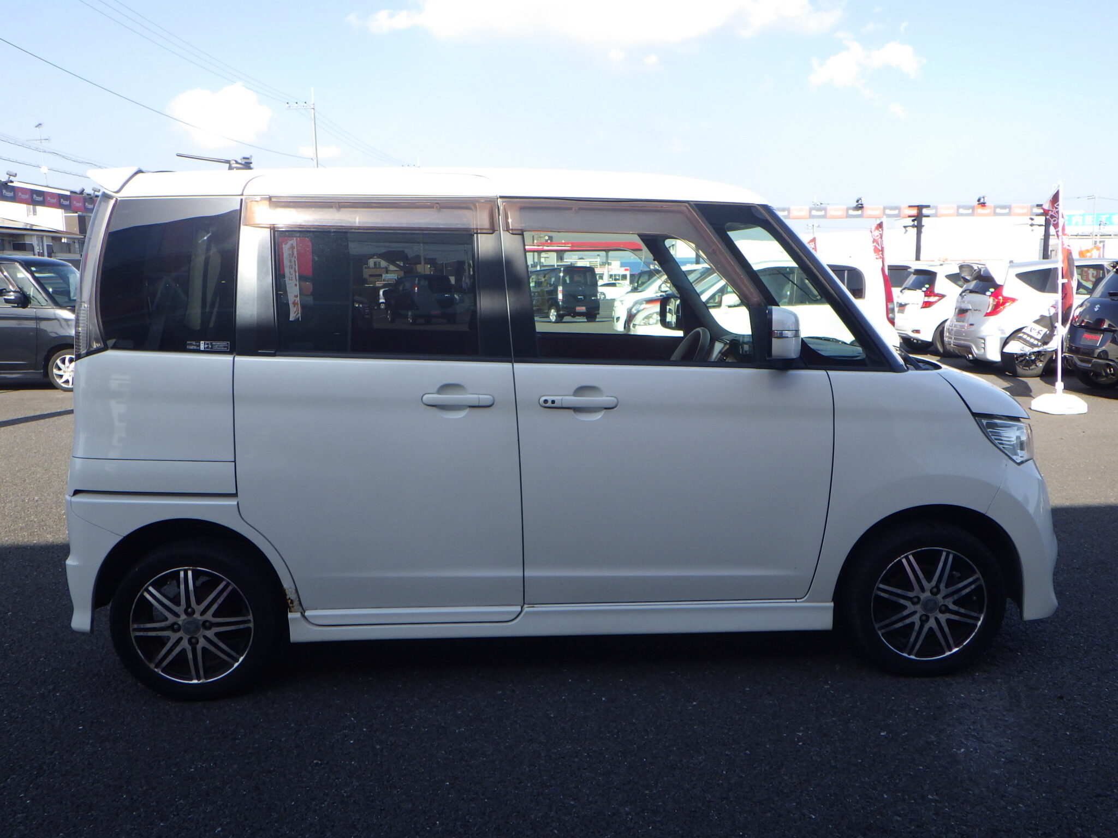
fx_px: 904
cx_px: 559
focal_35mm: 28
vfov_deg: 49.7
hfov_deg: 63.4
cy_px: 419
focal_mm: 5
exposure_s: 1/500
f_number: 4.2
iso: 125
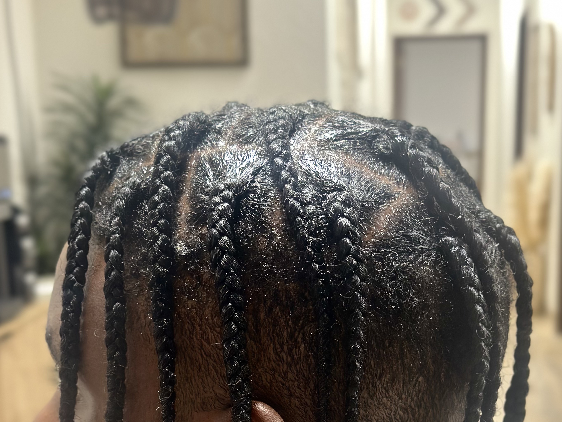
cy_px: 387
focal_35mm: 71
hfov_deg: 27.4
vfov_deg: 20.3
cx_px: 302
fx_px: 1153
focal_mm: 6.86
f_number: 1.78
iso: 200
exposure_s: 1/60
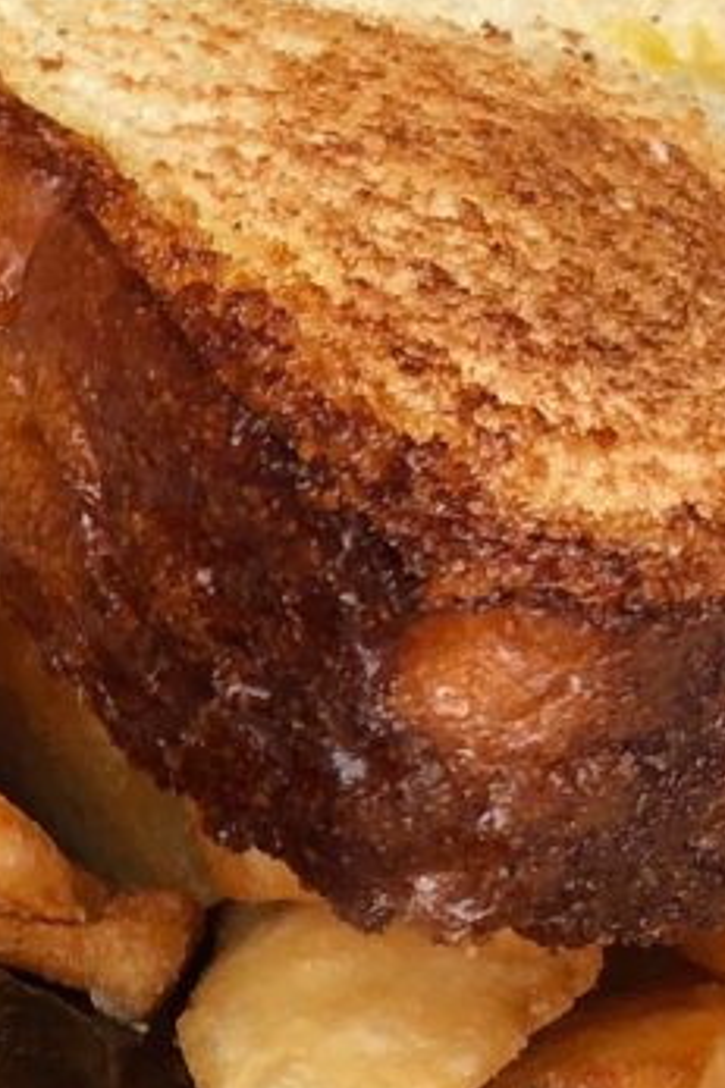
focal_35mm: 172
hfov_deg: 7.6
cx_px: -769
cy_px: 1148
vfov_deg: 11.8
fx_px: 5201
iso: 25
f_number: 1.8
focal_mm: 4
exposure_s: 1/120
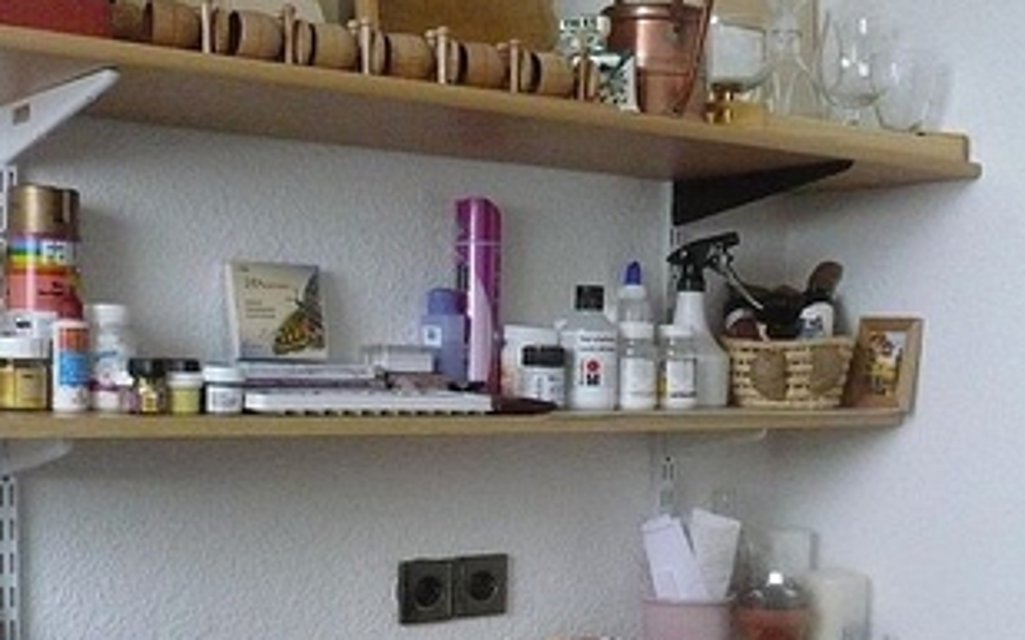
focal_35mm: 54
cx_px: 610
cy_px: 481
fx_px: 1508
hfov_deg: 37.4
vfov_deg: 23.7
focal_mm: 5.8
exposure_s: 1/80
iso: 800
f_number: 2.8
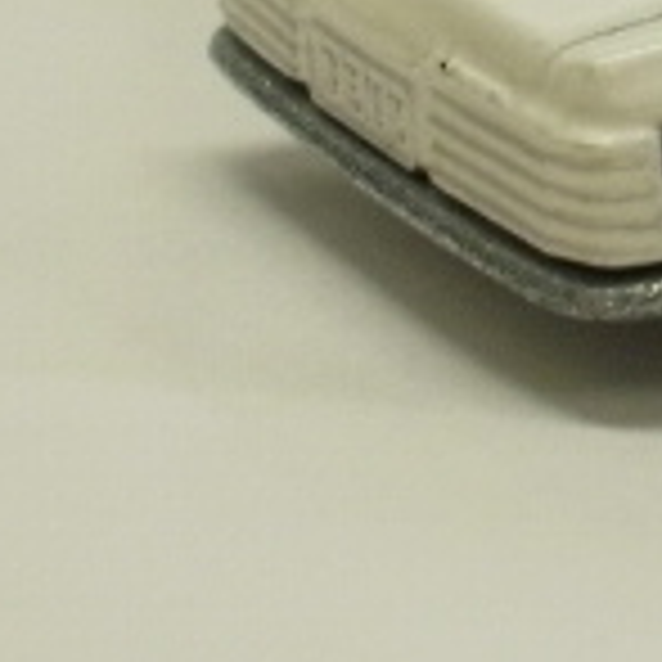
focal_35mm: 169
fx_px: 3657
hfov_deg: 9.8
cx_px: 1202
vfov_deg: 10.0
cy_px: -302
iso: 125
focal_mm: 7.7
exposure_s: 1/25
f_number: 4
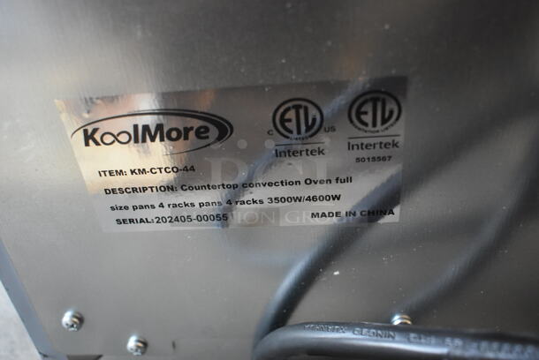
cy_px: 180
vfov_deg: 40.1
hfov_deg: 57.2
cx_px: 270
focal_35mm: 33
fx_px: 495
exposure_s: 1/125
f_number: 3.8
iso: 3200
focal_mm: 22
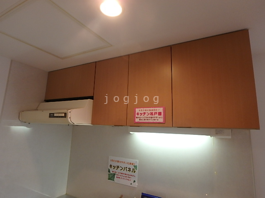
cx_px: 132
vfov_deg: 63.4
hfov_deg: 79.0
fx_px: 161
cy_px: 99
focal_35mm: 21
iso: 200
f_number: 3.5
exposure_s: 1/40
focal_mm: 3.7
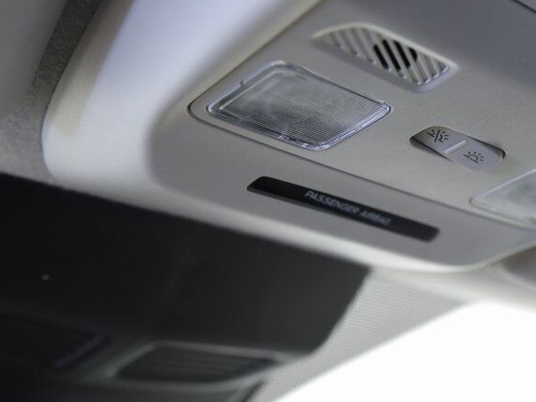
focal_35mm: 77
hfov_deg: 25.0
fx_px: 1192
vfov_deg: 19.1
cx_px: 420
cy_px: 193
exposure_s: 1/15
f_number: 4
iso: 1600
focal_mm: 45
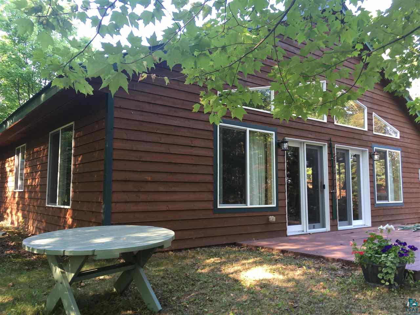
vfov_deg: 48.2
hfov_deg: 61.7
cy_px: 158
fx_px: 352
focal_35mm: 29
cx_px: 210
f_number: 2.2
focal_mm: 4.15
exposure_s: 1/40
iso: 25
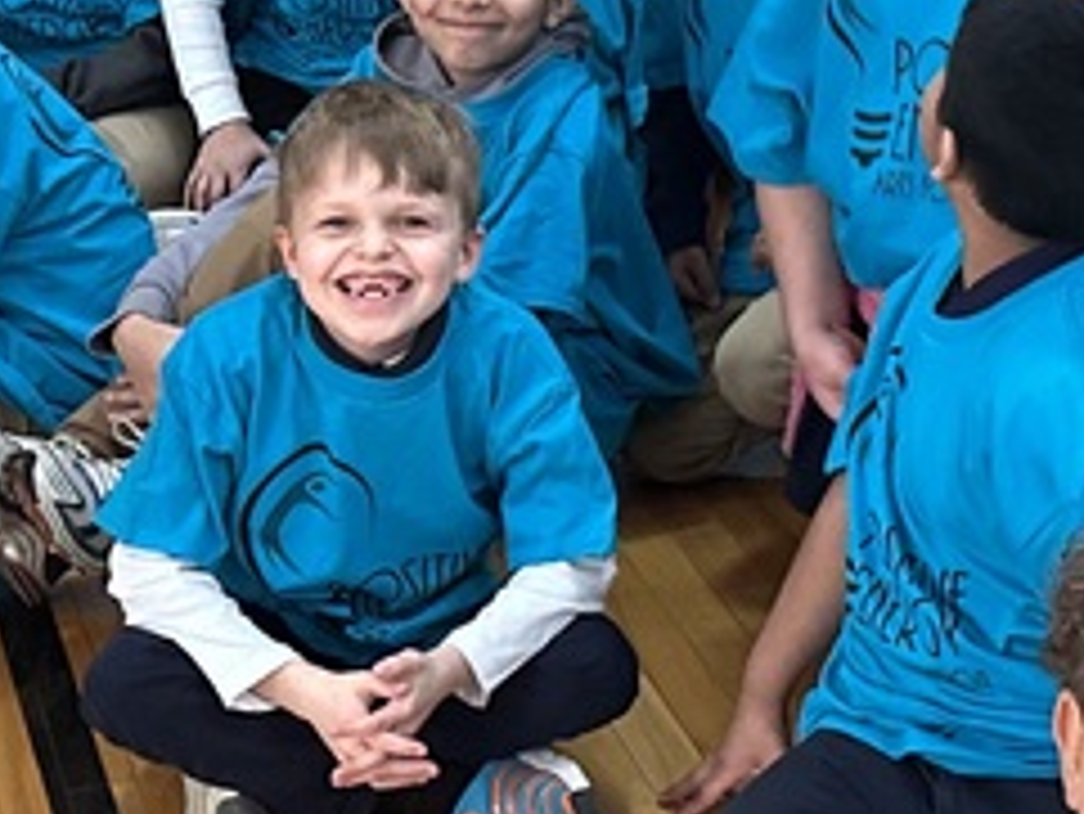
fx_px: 3196
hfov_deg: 19.1
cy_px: 157
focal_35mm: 102
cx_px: 832
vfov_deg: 14.4
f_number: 1.78
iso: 400
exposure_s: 1/60
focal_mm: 6.86
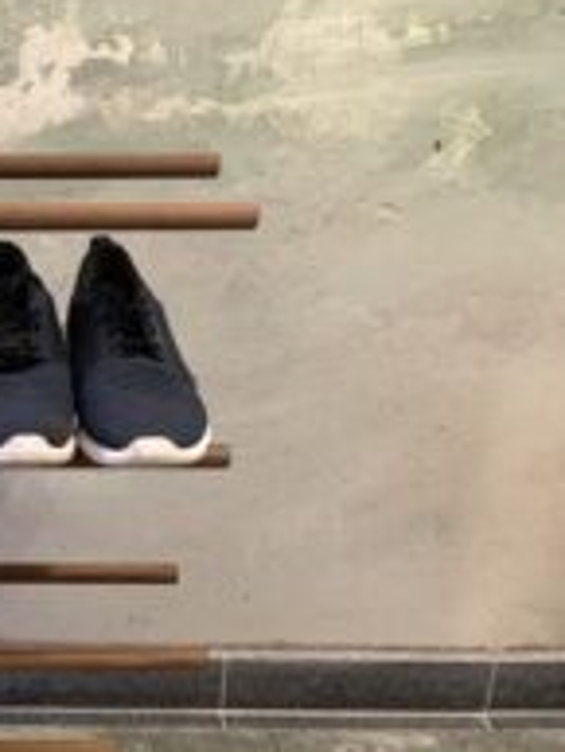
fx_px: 1370
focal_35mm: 63
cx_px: -94
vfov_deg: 30.5
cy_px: 489
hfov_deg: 21.8
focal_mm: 4.25
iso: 250
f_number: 1.8
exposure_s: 1/50
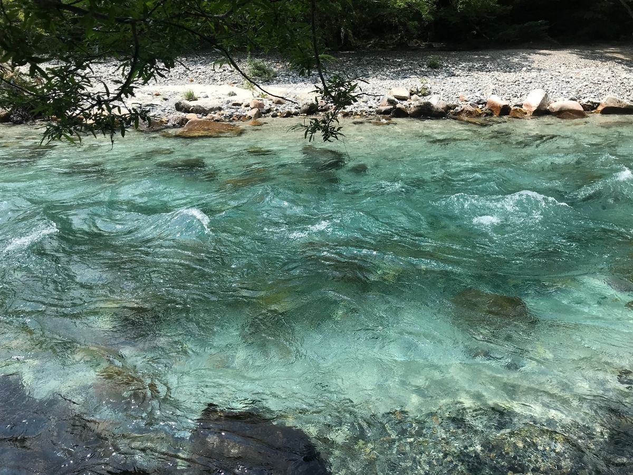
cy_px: 238
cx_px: 316
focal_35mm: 28
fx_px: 512
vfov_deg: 49.7
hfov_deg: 63.4
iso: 20
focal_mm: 3.99
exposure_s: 1/1520
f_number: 1.8
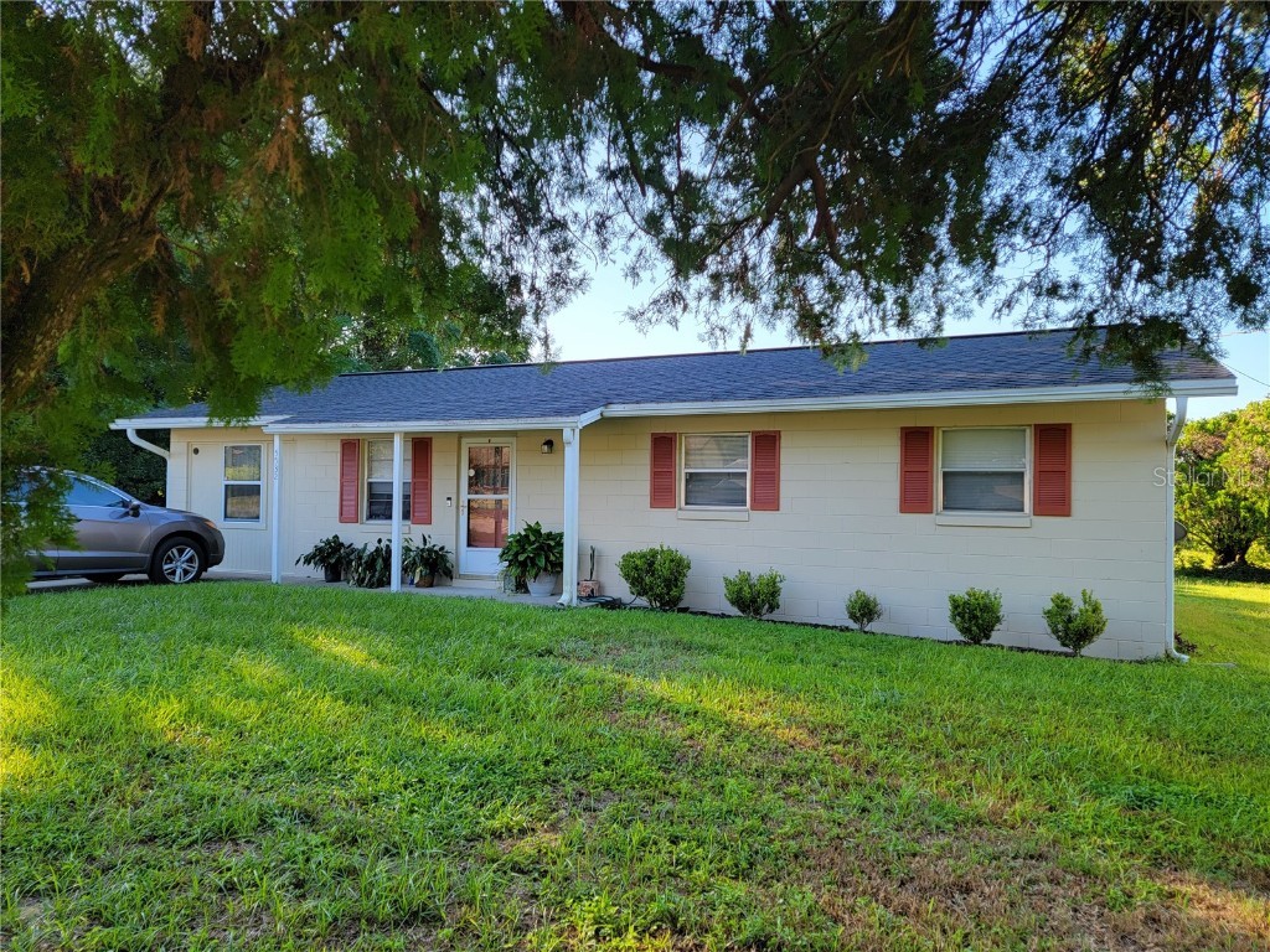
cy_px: 476
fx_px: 881
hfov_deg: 71.6
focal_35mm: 24
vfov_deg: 56.8
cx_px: 635
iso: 16
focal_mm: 6.7
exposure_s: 1/120
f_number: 1.8
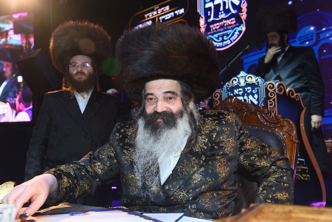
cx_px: 166
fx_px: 332
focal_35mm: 36
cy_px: 111
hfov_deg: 53.1
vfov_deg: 36.9
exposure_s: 1/125
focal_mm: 36
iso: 1000
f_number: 5.6
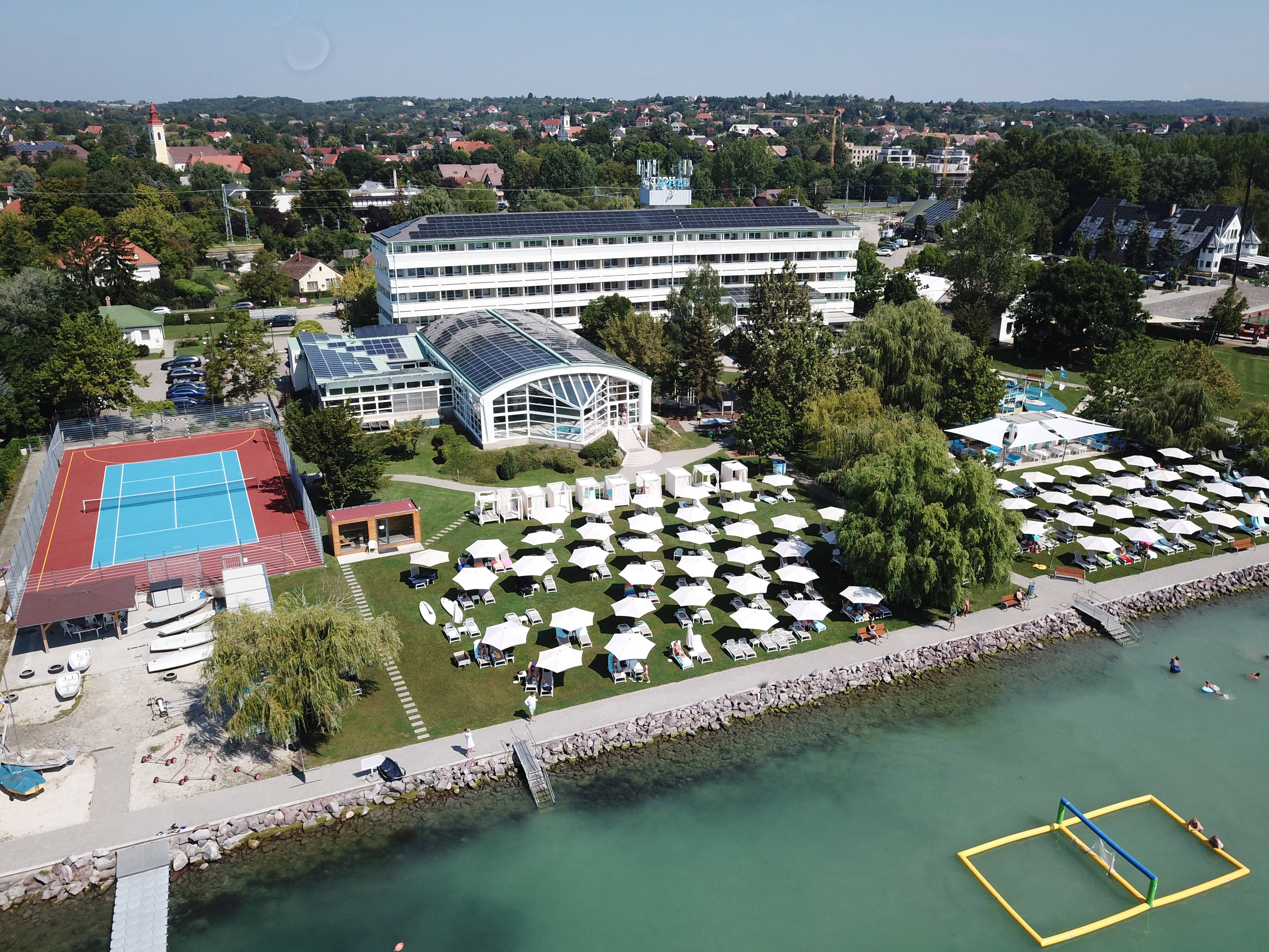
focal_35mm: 26
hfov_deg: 67.3
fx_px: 953
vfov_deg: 53.1
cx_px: 634
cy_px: 476
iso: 100
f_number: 2.2
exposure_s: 1/1645
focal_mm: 4.73
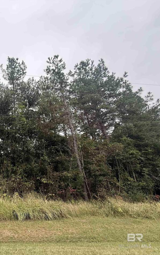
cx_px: -9
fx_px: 139
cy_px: 128
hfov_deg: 46.7
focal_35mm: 20
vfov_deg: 85.1
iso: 64
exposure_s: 1/372
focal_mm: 2.22
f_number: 2.2
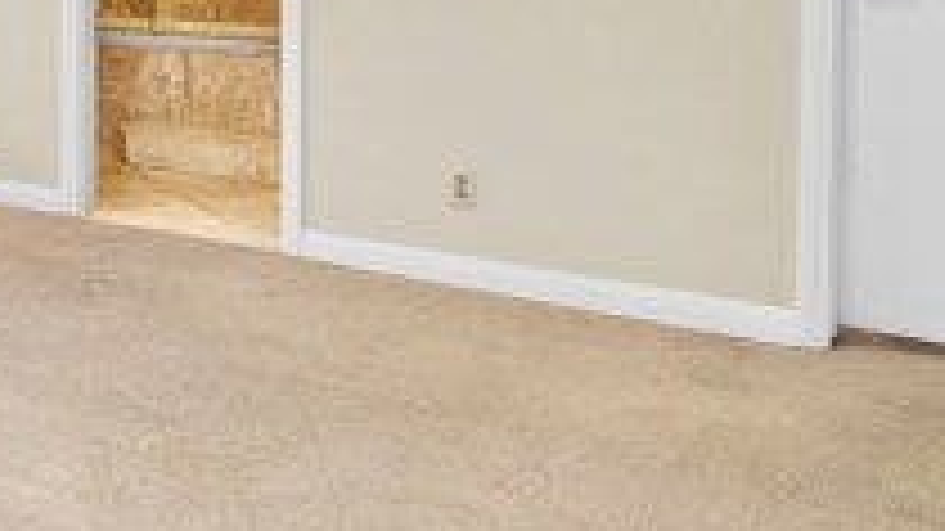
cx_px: -207
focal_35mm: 48
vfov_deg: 22.7
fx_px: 1202
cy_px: -119
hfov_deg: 34.0
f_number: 8
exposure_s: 1/40
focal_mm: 10
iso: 1000
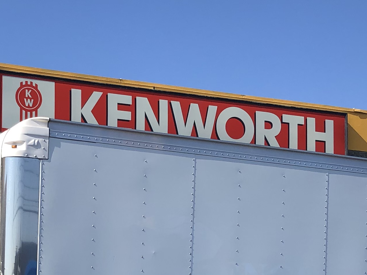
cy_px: 344
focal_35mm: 89
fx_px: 944
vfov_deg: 15.9
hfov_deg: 21.8
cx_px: 91
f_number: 1.8
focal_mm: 3.99
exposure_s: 1/1517
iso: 20
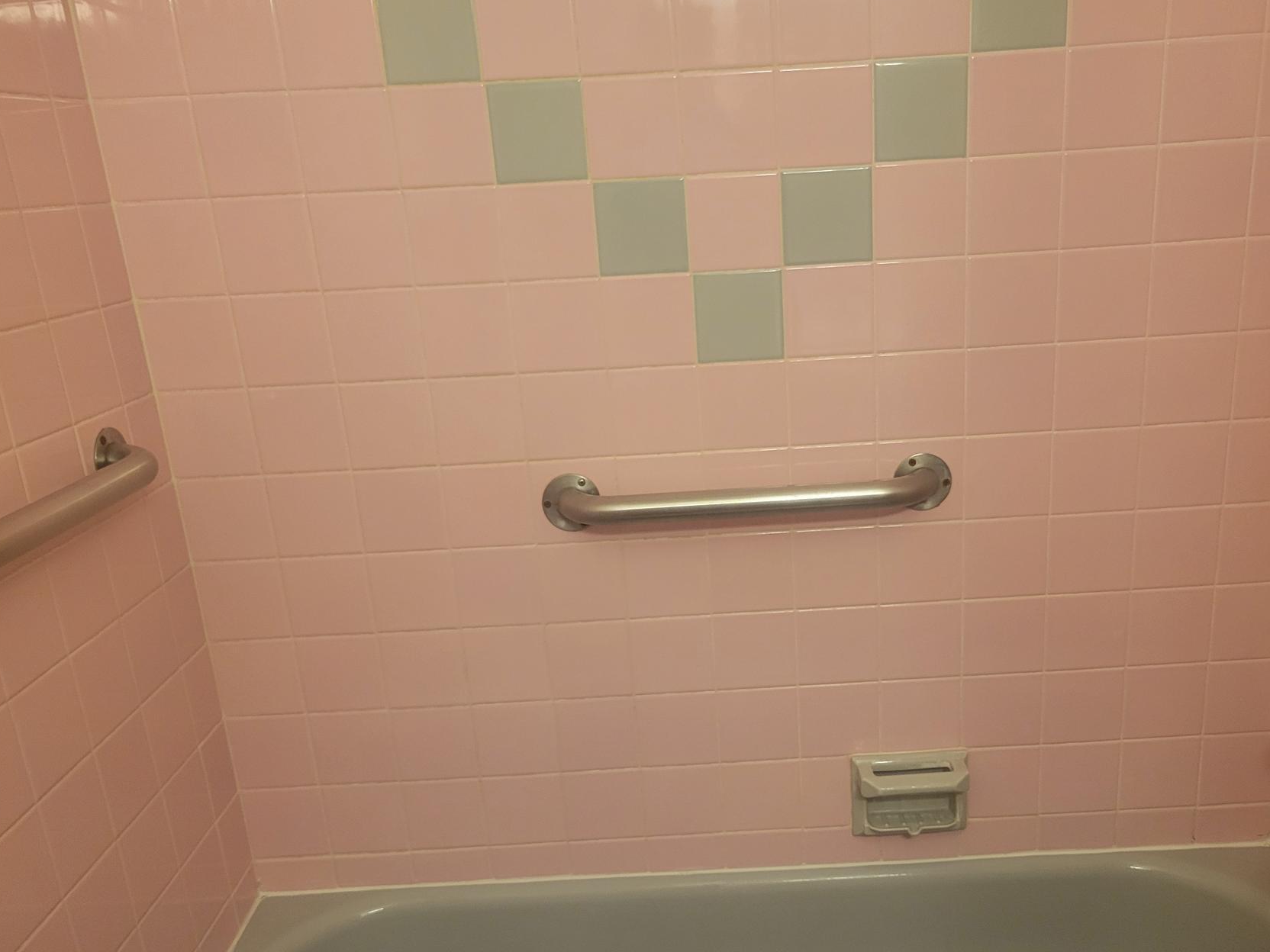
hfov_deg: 56.7
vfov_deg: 44.0
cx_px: 709
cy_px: 549
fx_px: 1174
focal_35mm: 32
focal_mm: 5.4
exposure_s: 1/40
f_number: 1.8
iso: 320
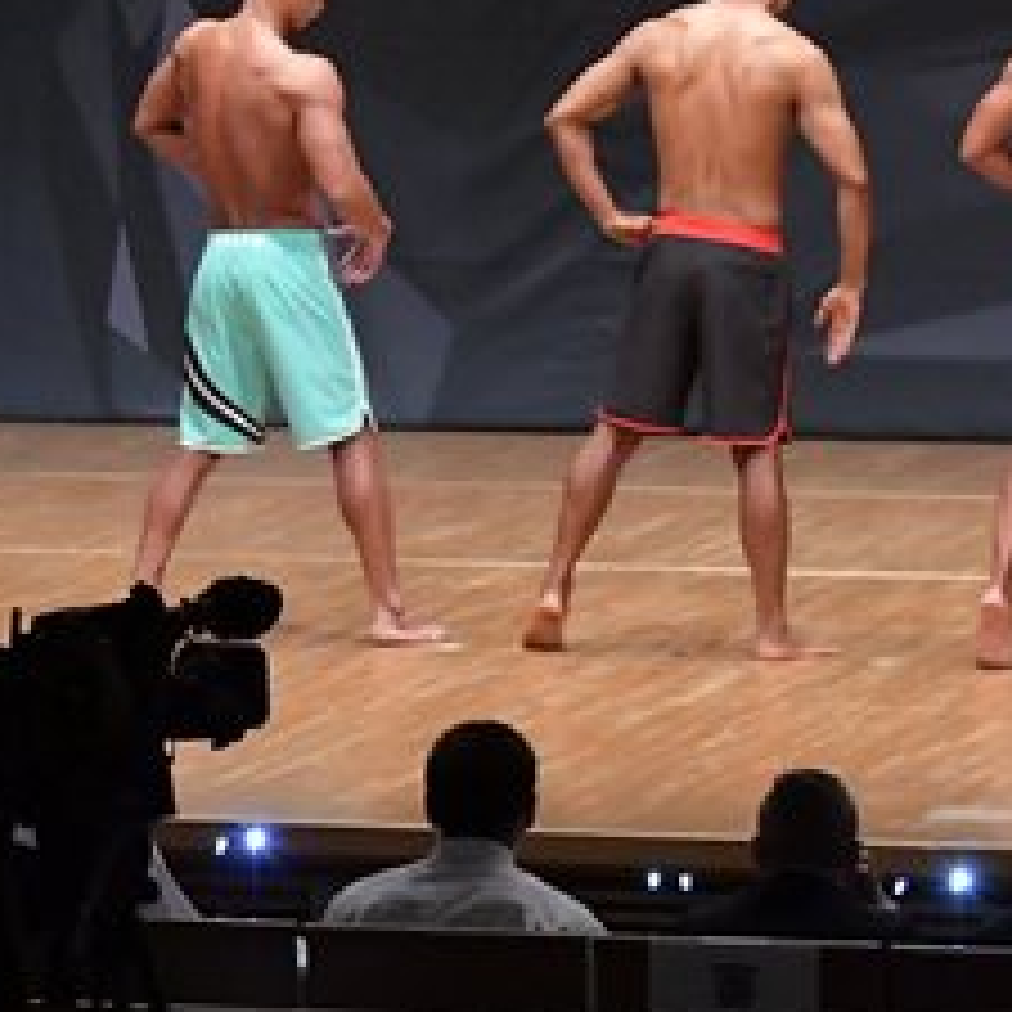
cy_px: 328
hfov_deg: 5.7
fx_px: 10154
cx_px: 272
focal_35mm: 307
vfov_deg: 5.7
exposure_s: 1/400
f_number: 5.6
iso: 6400
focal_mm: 70
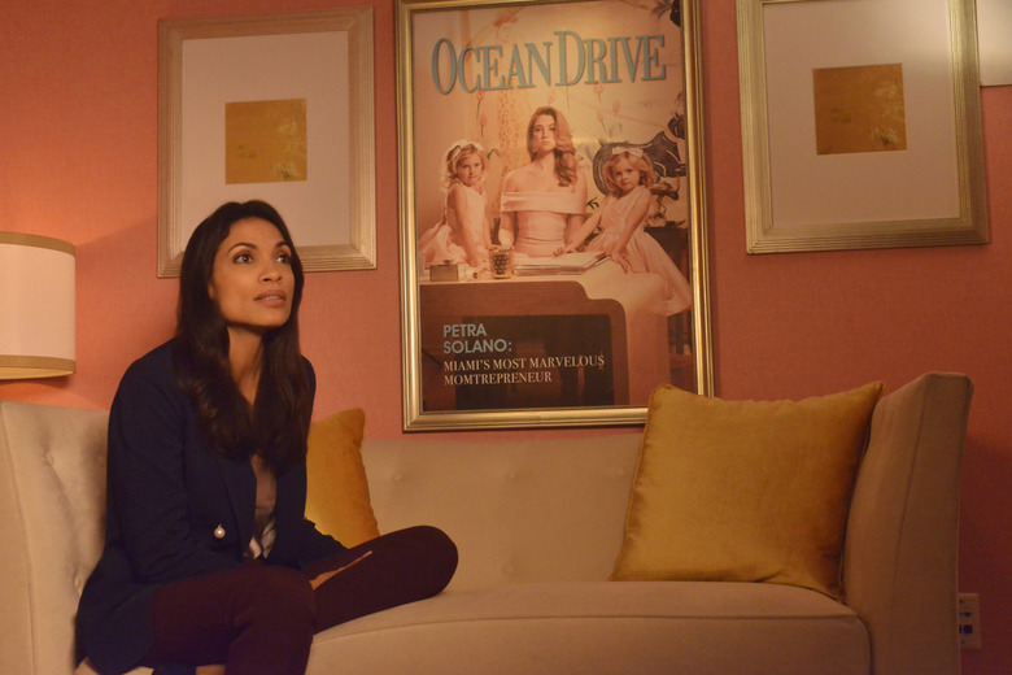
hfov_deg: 39.6
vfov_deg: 27.0
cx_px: 506
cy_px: 338
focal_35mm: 50
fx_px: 1405
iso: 6400
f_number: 5
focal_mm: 50
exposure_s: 1/125
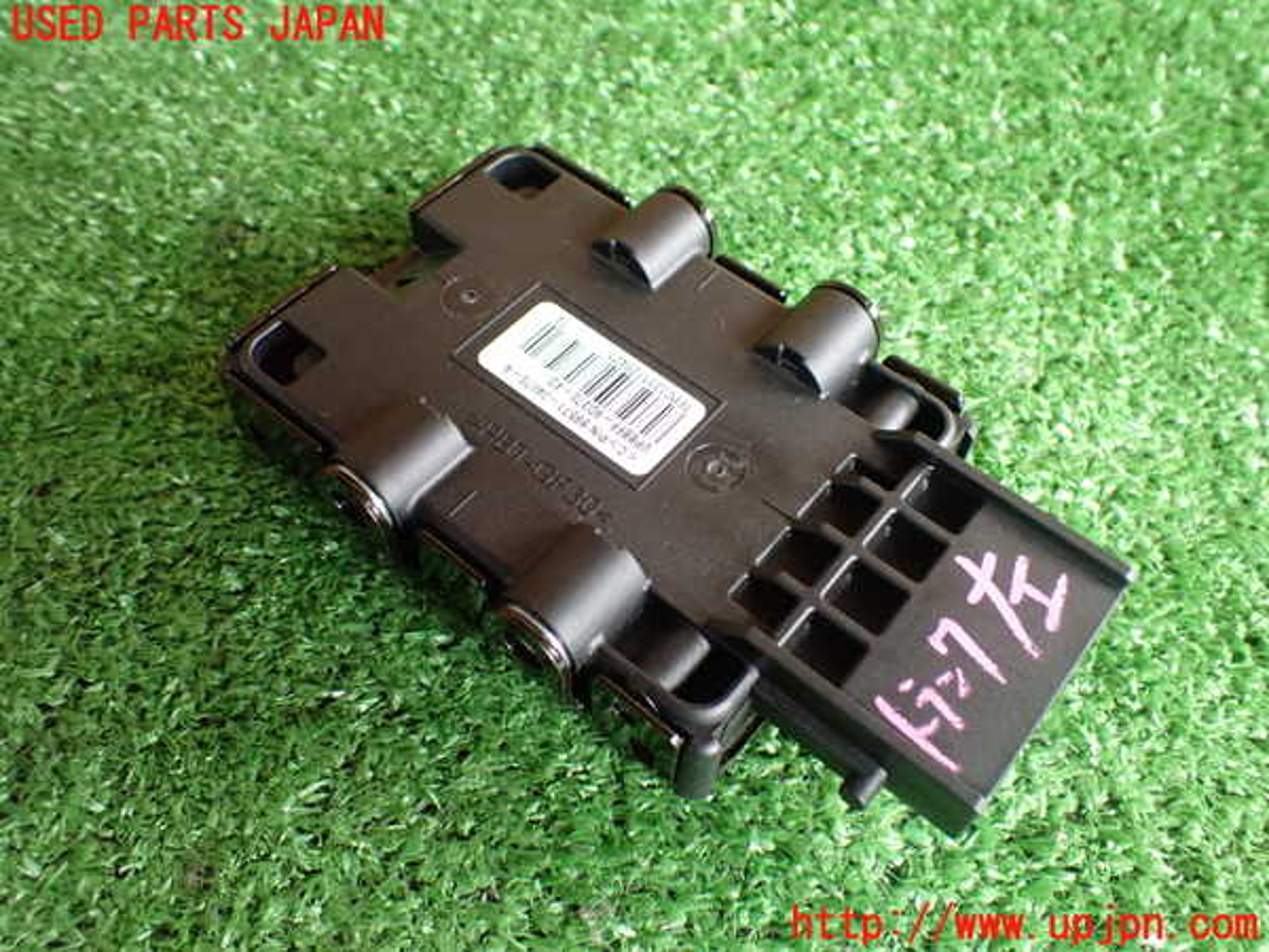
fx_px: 1100
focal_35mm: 30
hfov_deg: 60.0
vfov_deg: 46.8
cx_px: 634
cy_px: 476
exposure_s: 1/100
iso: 800
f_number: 2.3
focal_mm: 5.4
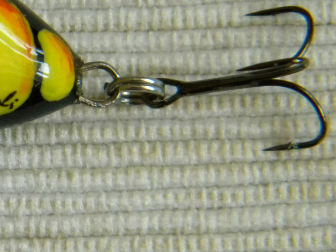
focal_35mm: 190
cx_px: -25
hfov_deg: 10.3
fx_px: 1844
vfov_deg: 7.8
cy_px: 157
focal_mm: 15.1
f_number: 4.5
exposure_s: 1/60
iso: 400
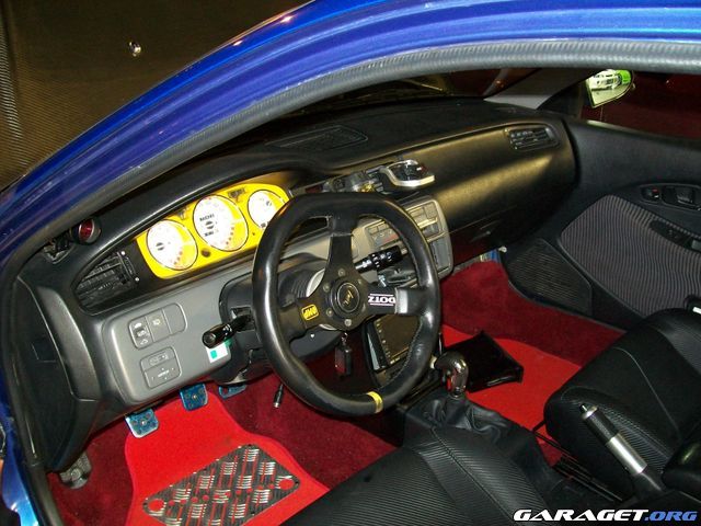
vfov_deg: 39.7
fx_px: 729
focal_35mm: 36
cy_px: 263
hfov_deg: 51.4
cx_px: 350
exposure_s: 1/2
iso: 160
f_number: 2.7
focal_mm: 6
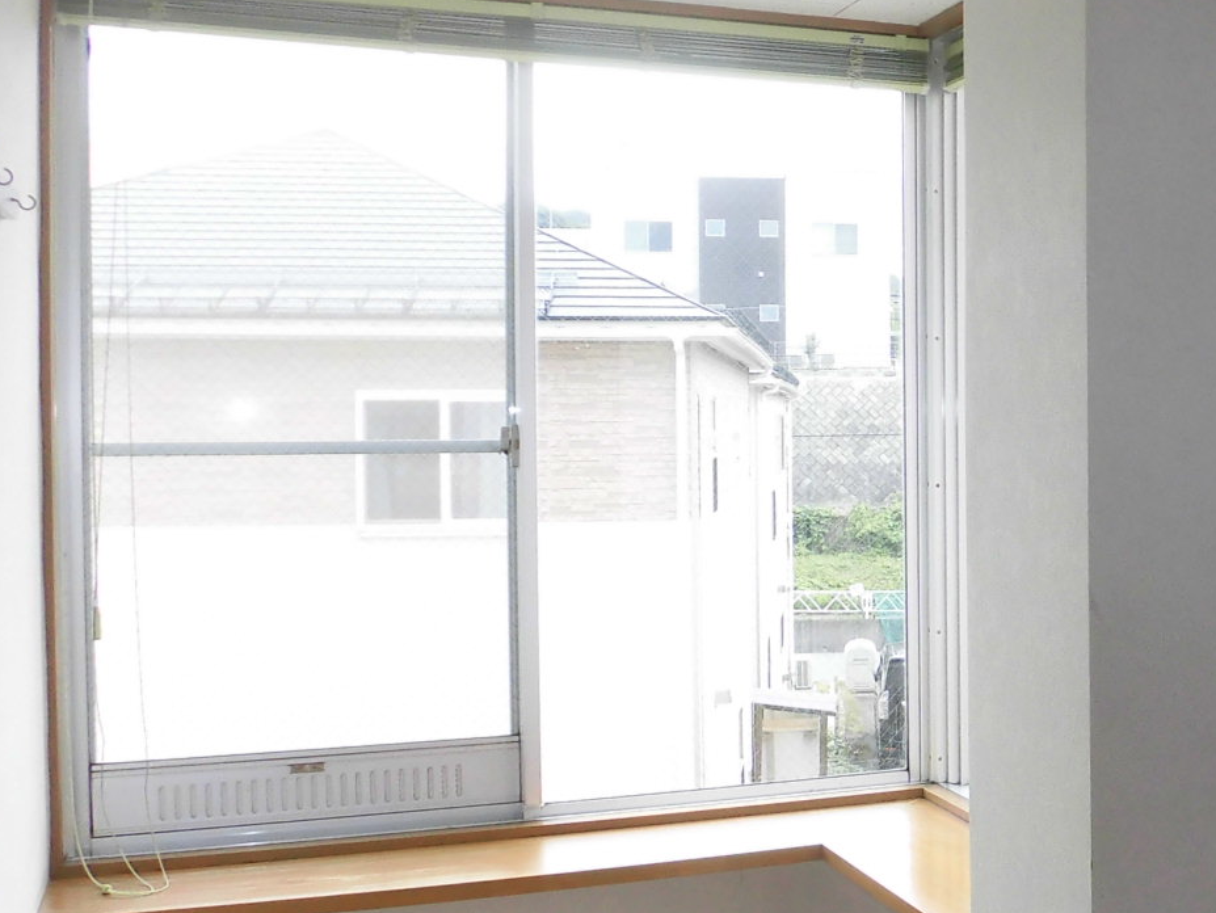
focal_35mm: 53
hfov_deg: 32.9
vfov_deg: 27.5
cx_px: 1242
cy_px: 443
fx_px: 1863
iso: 100
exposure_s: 1/100
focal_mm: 4.3
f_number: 3.1
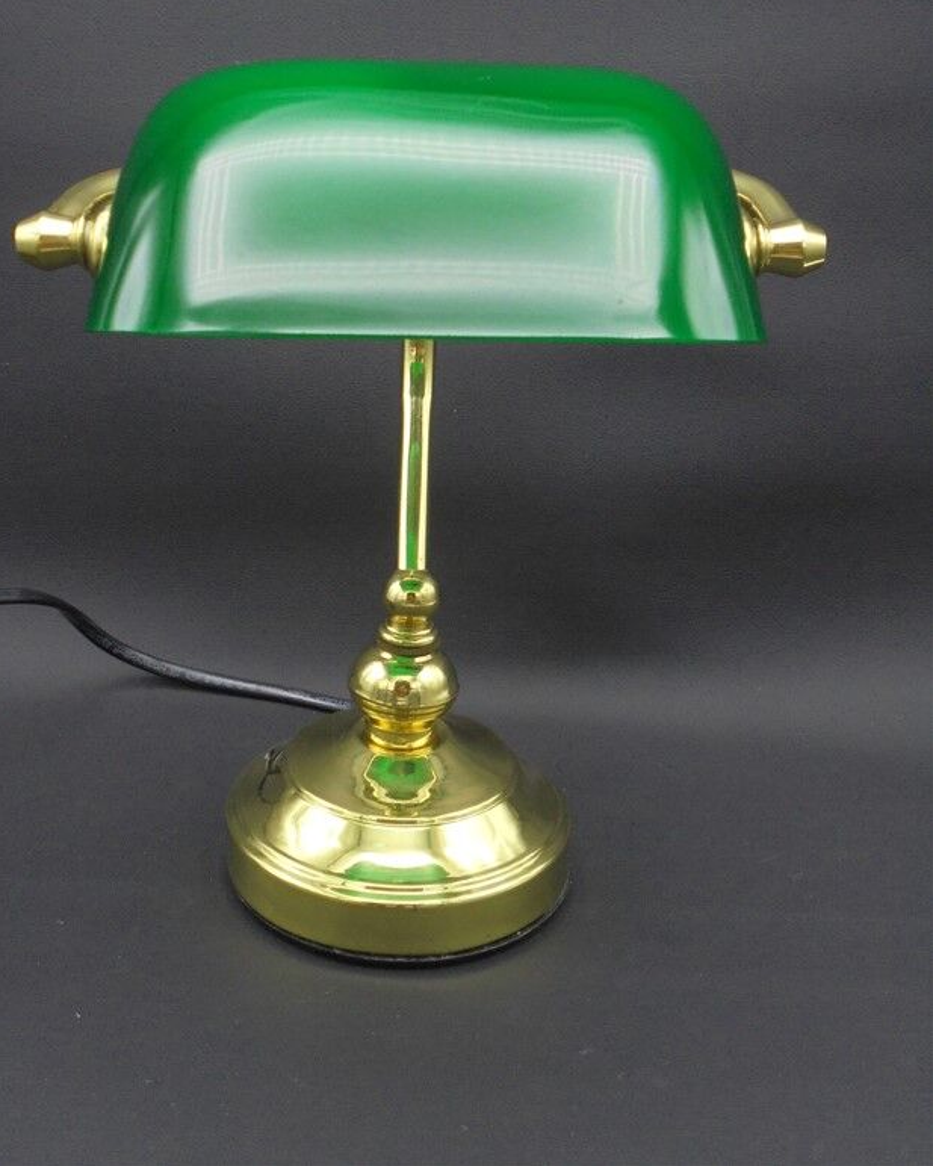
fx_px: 1691
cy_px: 487
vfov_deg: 37.9
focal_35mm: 49
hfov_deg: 30.8
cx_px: 424
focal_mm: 7.8
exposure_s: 1/30
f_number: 4.5
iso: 250
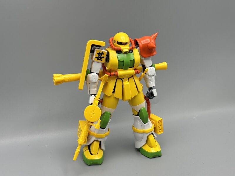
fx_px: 353
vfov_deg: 28.0
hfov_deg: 36.8
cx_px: 118
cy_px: 88
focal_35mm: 52
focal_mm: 5.96
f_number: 1.6
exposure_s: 1/418
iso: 32
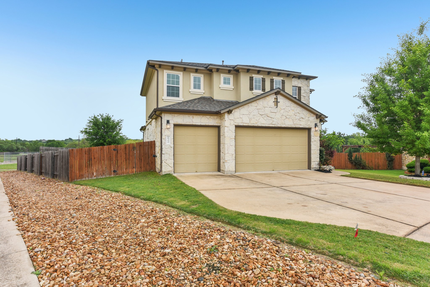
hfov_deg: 84.0
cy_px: 144
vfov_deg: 61.9
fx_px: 239
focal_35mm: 20
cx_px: 215
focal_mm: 20
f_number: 8
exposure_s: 1/500
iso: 100
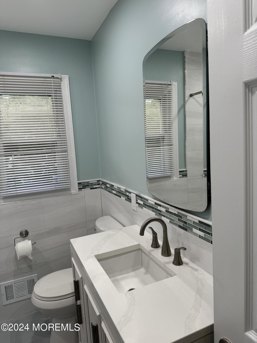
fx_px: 238
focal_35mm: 24
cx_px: 128
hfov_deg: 56.8
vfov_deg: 71.6
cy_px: 172
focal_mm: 6.76
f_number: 1.78
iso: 80
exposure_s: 1/120
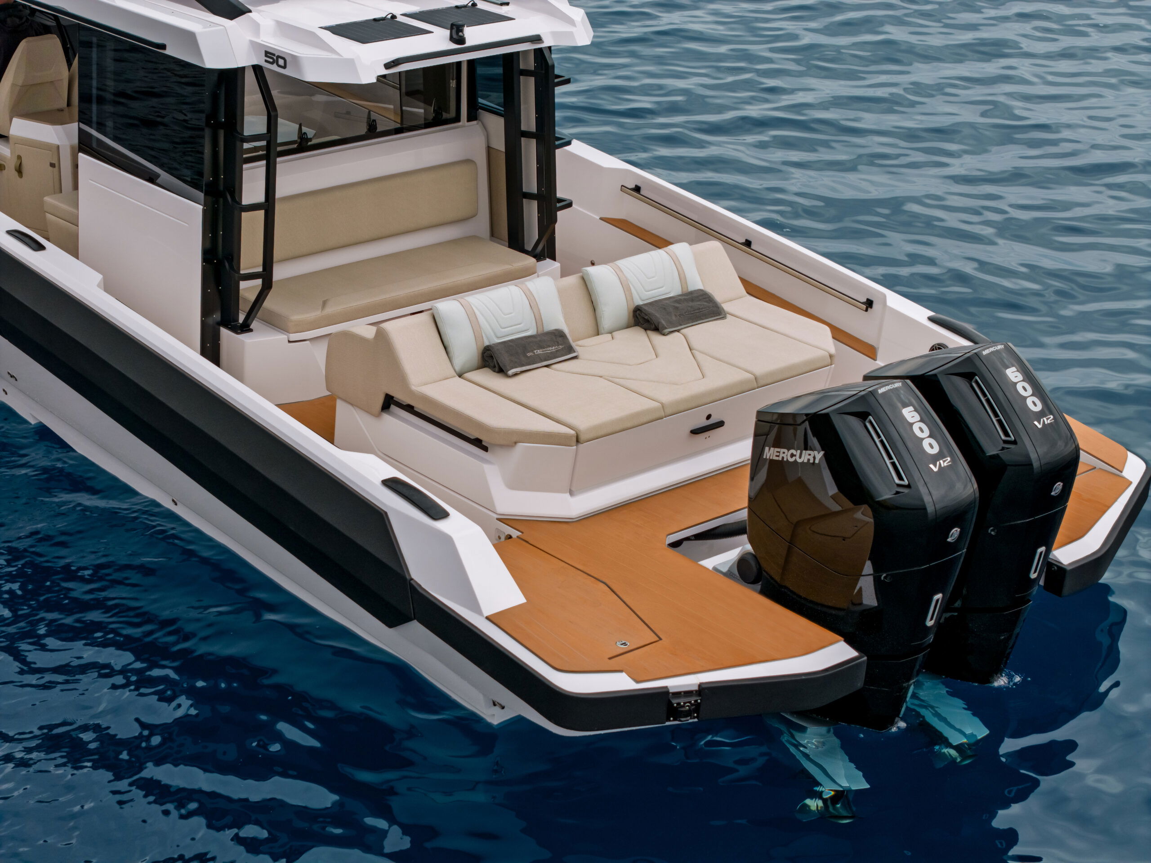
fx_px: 2328
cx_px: 576
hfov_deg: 27.8
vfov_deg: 21.0
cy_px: 432
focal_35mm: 70
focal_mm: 19.35
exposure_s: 1/1000
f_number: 2.8
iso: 100
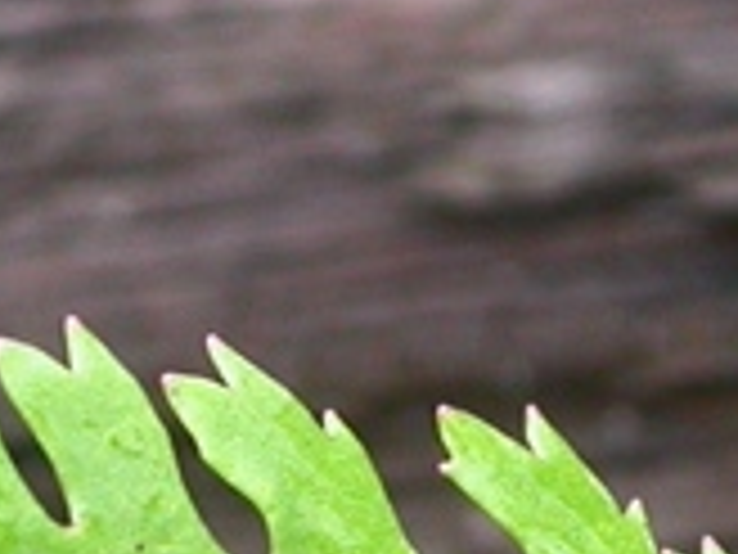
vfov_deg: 3.3
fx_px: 9487
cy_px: 698
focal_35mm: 445
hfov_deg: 4.5
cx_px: 162
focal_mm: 15.1
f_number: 4.3
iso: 100
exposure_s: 1/131
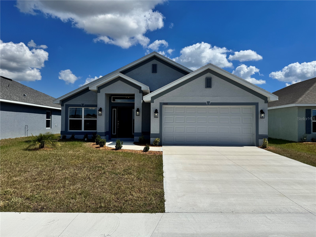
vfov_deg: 56.8
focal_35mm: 24
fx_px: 219
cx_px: 158
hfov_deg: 71.6
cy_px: 118
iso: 80
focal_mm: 6.76
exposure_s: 1/12346
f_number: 1.78
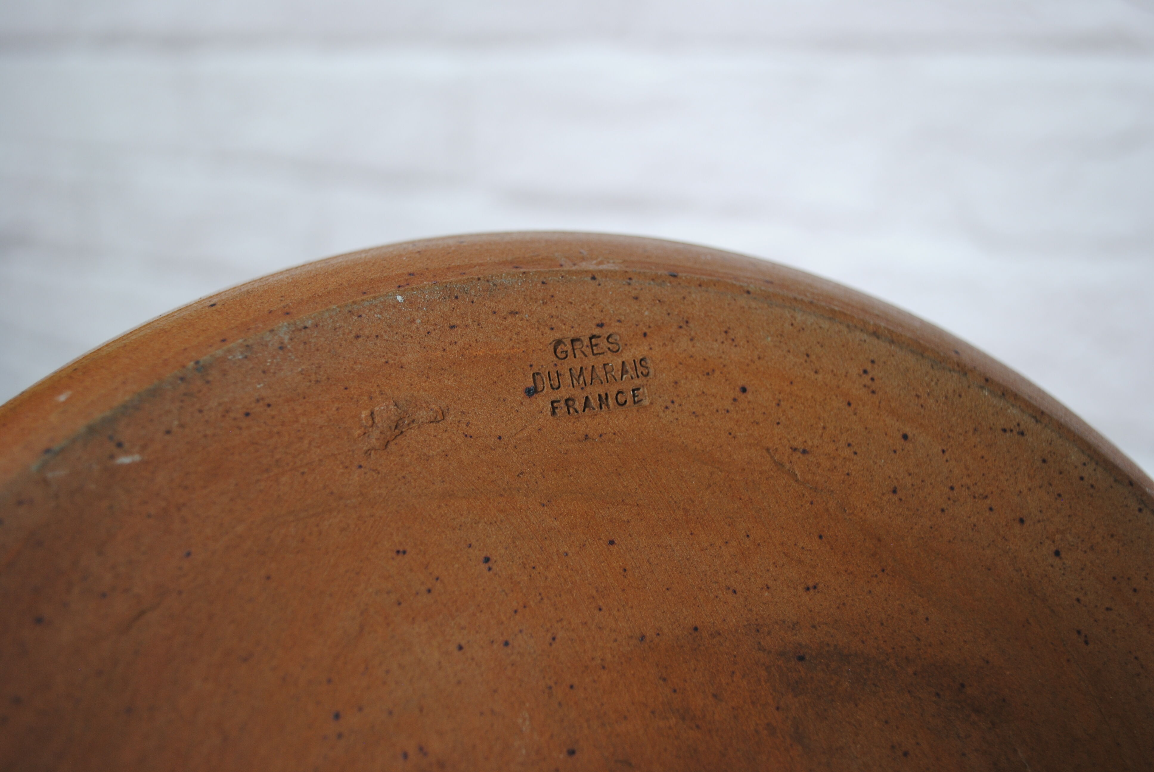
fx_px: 1252
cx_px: 577
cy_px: 386
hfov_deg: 49.5
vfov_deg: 34.3
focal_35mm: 39
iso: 200
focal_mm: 26
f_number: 4.2
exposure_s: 1/60
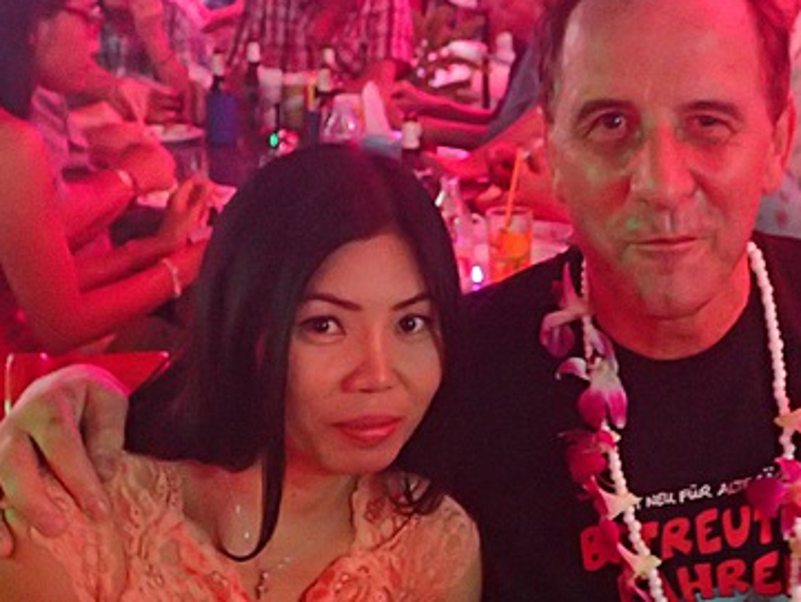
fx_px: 1435
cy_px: 389
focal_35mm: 62
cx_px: 548
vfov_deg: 23.6
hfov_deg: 30.9
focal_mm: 5.14
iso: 800
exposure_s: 1/13
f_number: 2.2
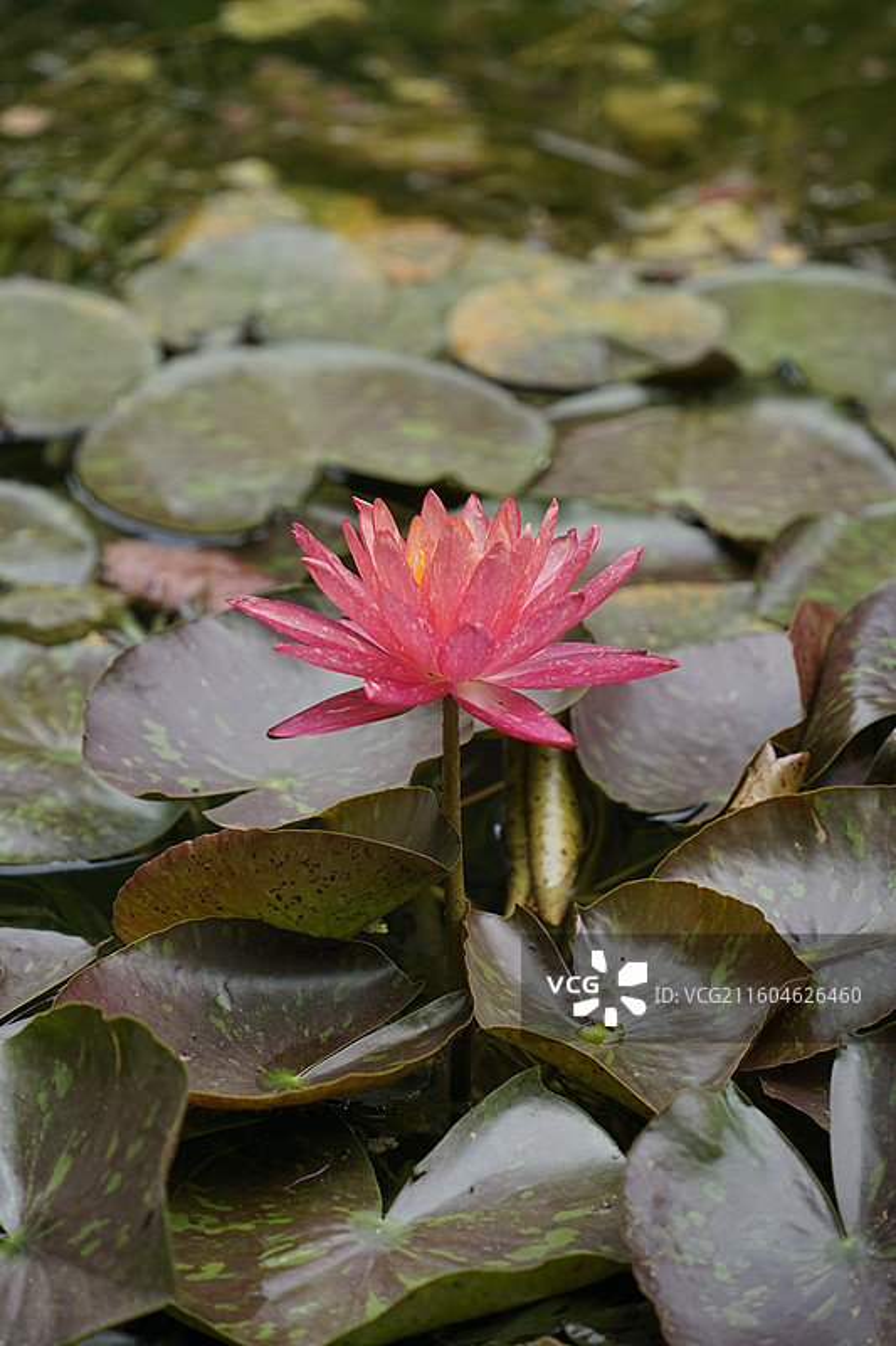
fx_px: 7469
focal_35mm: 200
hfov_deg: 6.9
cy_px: 673
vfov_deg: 10.3
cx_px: 448
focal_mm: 200
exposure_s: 1/320
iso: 125
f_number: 5.6
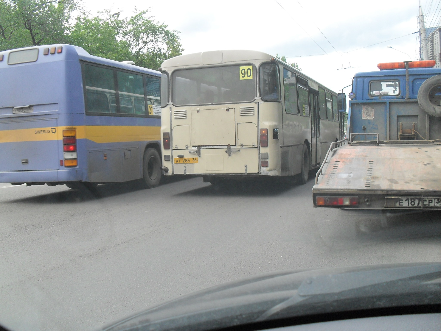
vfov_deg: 37.7
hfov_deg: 49.0
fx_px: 484
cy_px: 166
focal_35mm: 38
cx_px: 220
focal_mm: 6.3
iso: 80
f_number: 2.8
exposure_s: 1/250
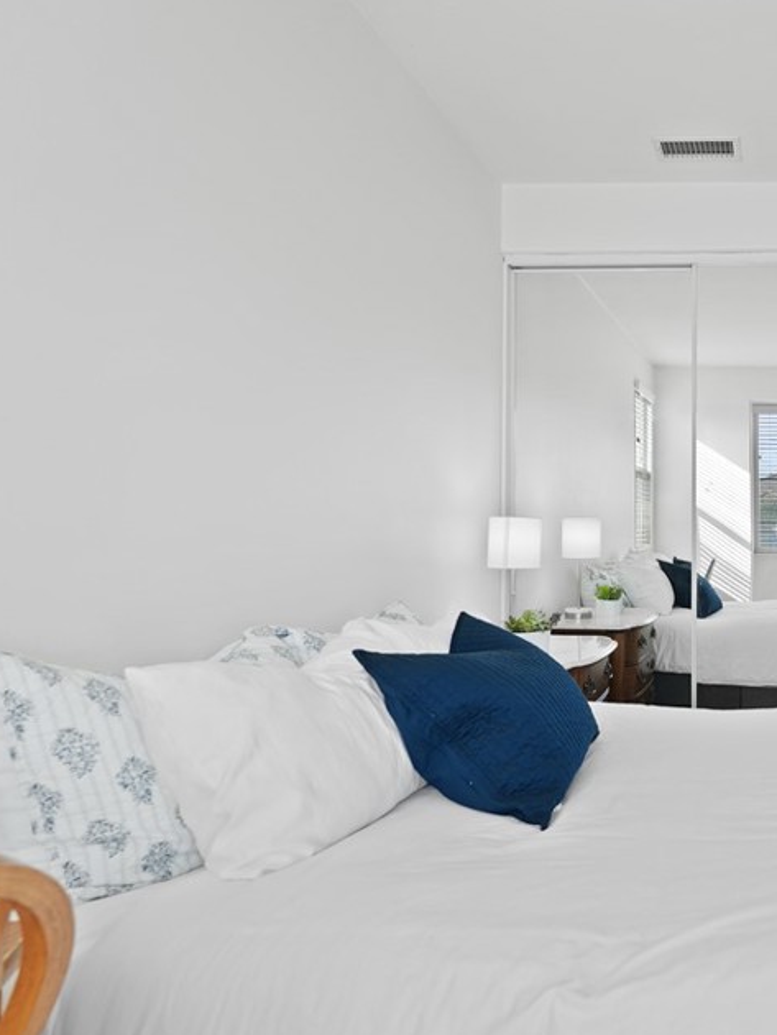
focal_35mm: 25
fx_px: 748
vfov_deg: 69.3
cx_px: 766
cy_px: 540
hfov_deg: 46.6
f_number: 4.5
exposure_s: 1/15
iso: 100
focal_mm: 16
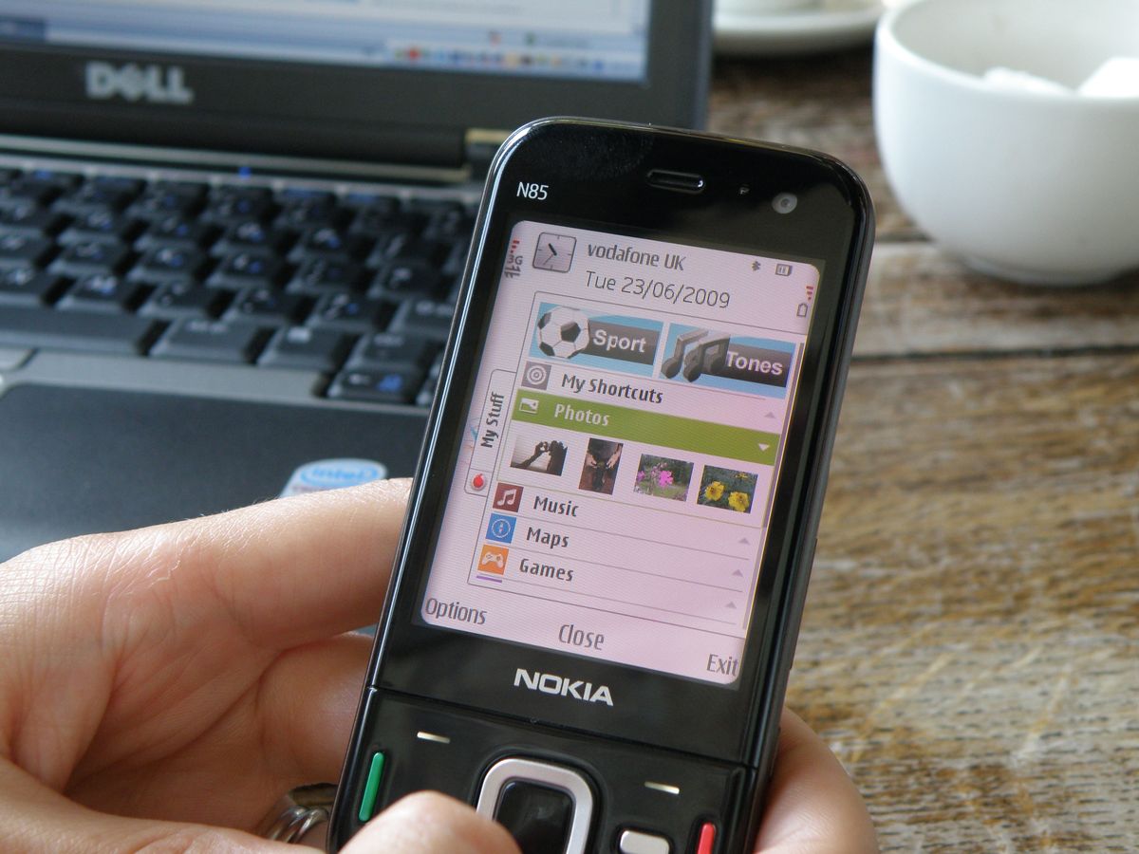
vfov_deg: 23.7
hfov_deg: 31.2
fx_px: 2040
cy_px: 427
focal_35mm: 62
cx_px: 570
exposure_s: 1/50
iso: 125
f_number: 3.6
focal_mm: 11.06
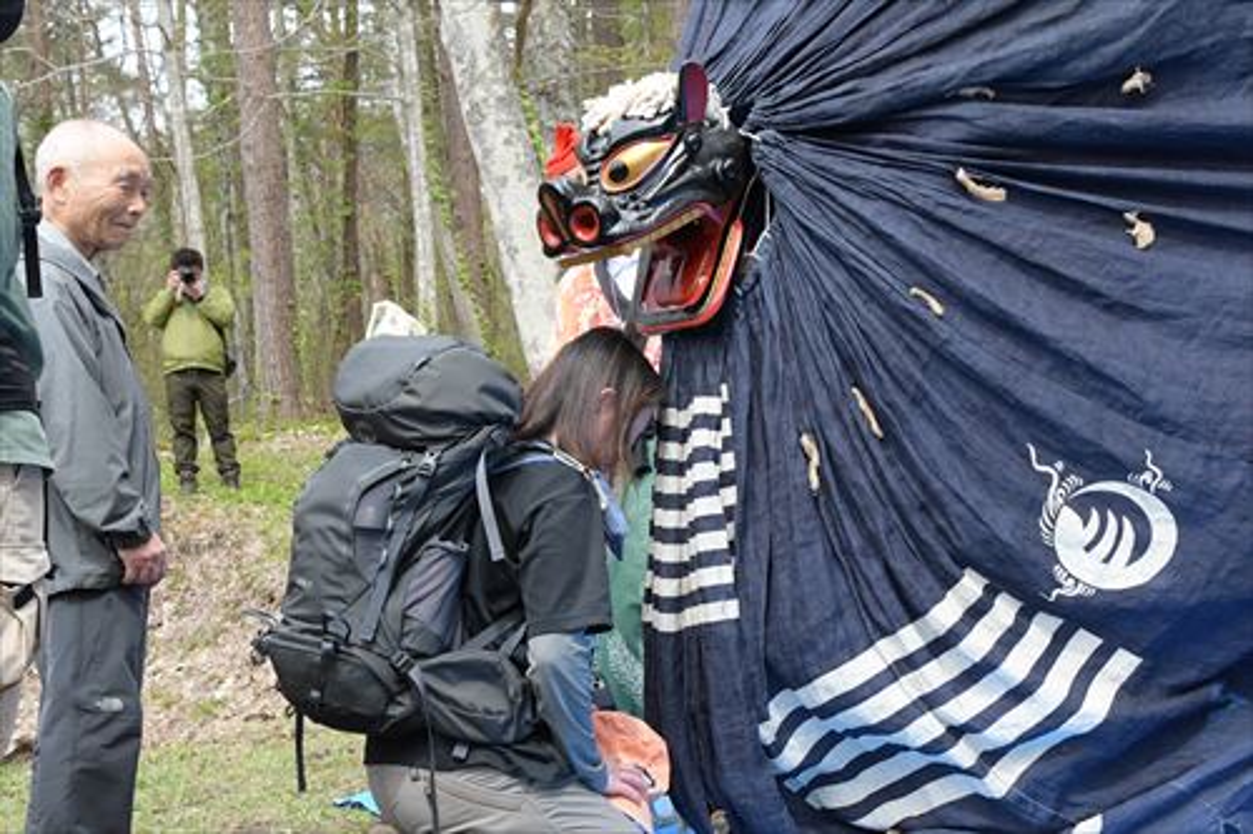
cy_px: 417
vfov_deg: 20.6
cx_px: 626
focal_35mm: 66
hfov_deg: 30.5
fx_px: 2296
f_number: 13
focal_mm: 44
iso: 2500
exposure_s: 1/640
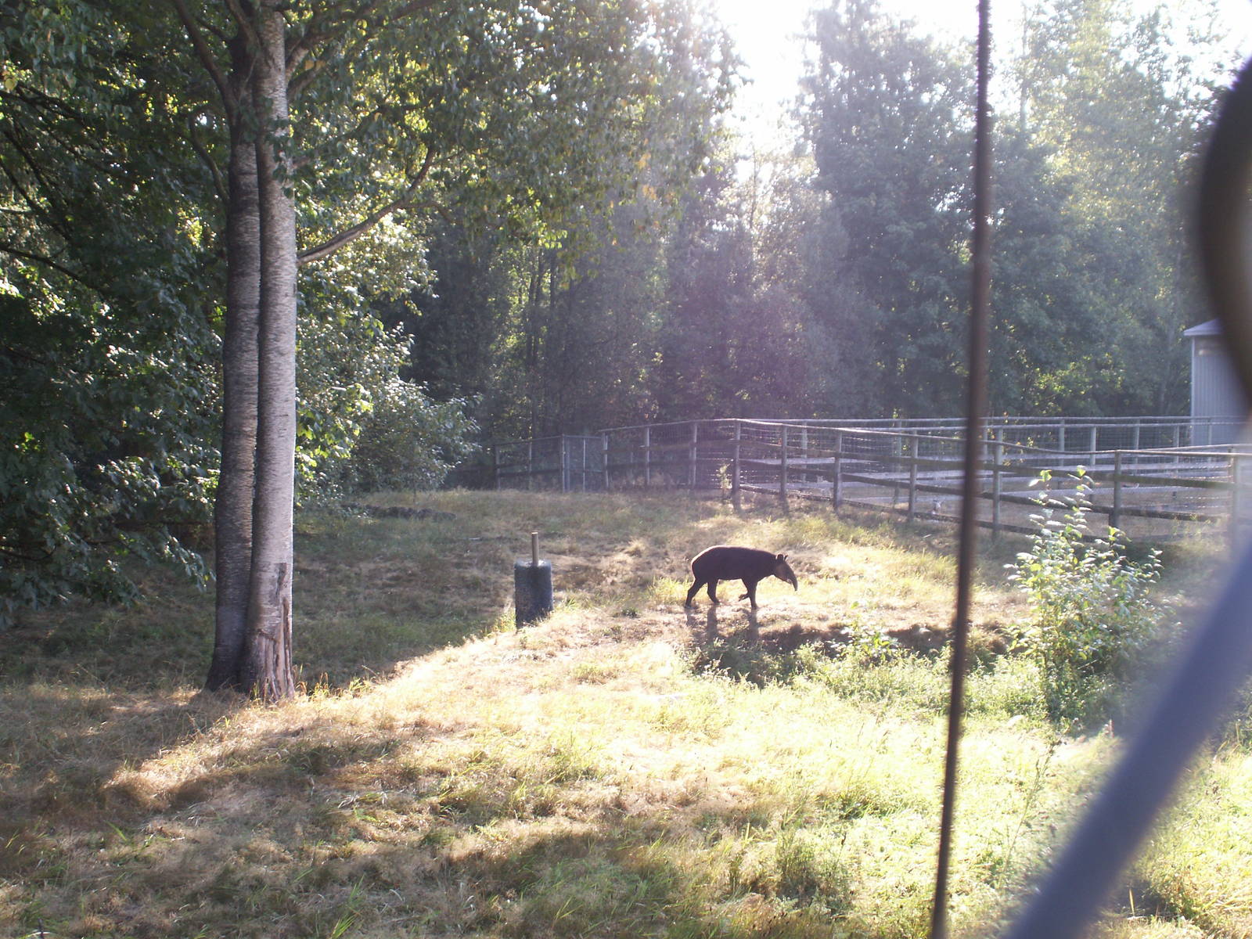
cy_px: 470
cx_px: 626
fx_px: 1700
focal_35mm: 47
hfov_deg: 40.4
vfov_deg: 30.9
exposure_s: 1/80
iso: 50
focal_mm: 7.78
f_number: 4
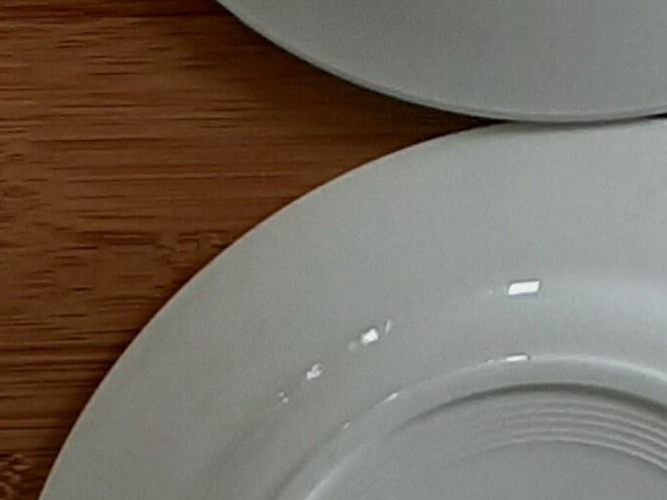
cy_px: 92
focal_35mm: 155
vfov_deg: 9.5
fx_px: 2987
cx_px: 1663
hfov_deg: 10.7
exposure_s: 1/124
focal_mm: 3.93
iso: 40
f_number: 1.7
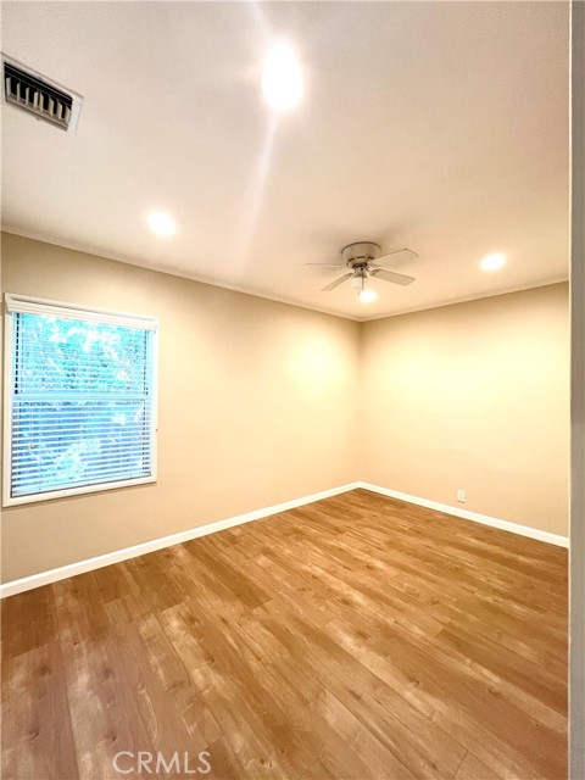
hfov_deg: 89.9
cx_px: 292
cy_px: 390
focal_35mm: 13
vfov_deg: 106.2
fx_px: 293
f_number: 1.8
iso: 160
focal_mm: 1.57
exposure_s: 1/60
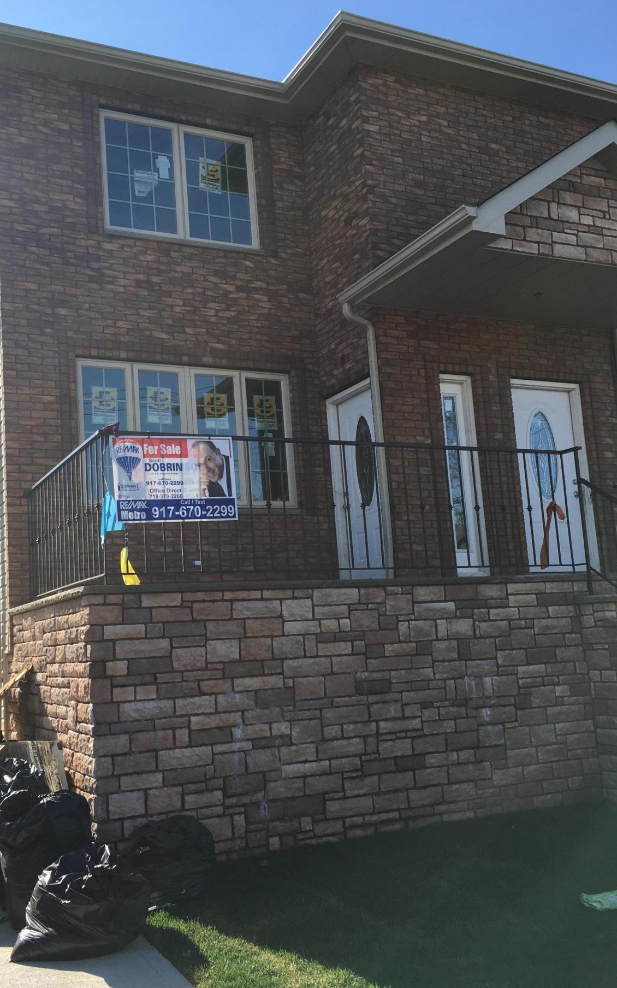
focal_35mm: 34
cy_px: 509
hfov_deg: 37.0
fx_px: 915
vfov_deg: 56.7
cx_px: 225
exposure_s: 1/894
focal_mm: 4.15
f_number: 2.2
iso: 25
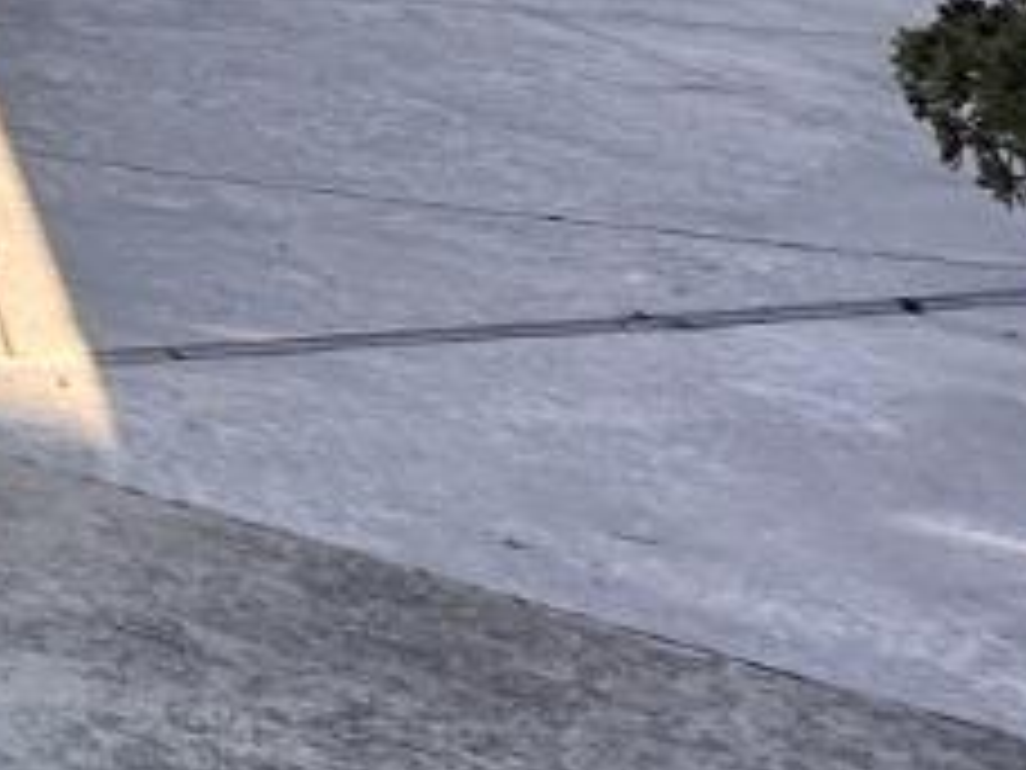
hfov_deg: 12.9
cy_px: -651
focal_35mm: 92
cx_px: -1728
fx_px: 2727
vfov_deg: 14.1
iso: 40
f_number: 2.2
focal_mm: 2.22
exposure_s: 1/947
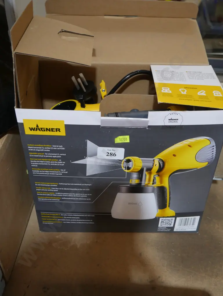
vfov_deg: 49.0
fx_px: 326
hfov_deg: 37.8
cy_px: 148
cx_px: 112
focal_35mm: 38
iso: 500
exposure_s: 1/60
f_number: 4.1
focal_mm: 19
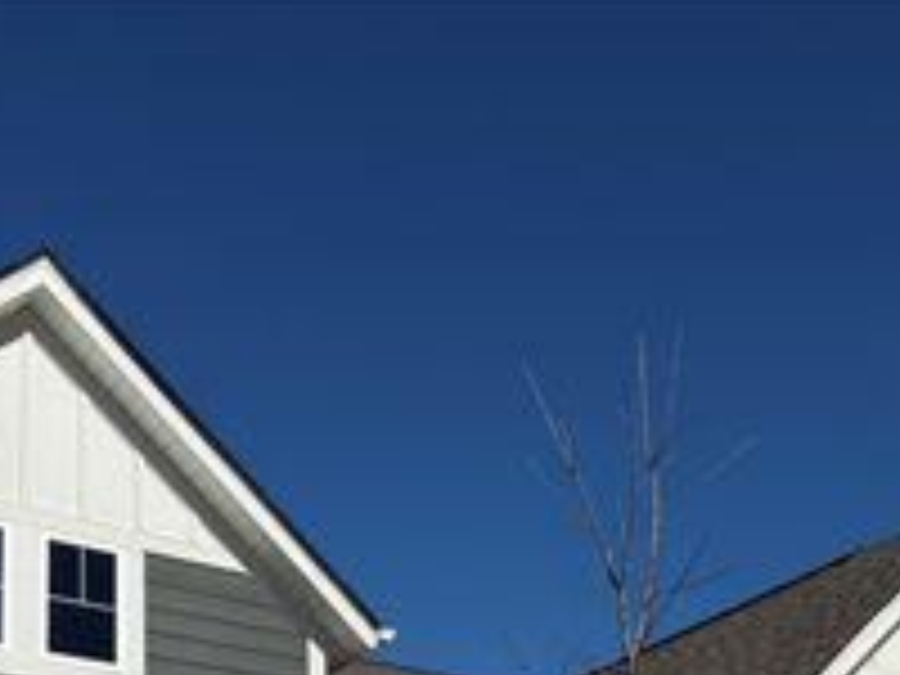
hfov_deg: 32.1
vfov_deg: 22.4
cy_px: 826
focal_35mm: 60
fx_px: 1560
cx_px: 374
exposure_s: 1/9091
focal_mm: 6.76
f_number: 1.78
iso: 80
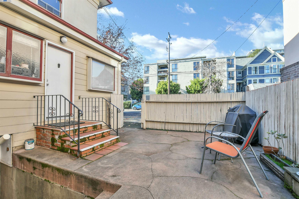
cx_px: 150
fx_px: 125
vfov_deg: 77.3
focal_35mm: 15
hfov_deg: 100.4
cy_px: 100
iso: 200
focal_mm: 10
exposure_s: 1/200
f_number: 4.5
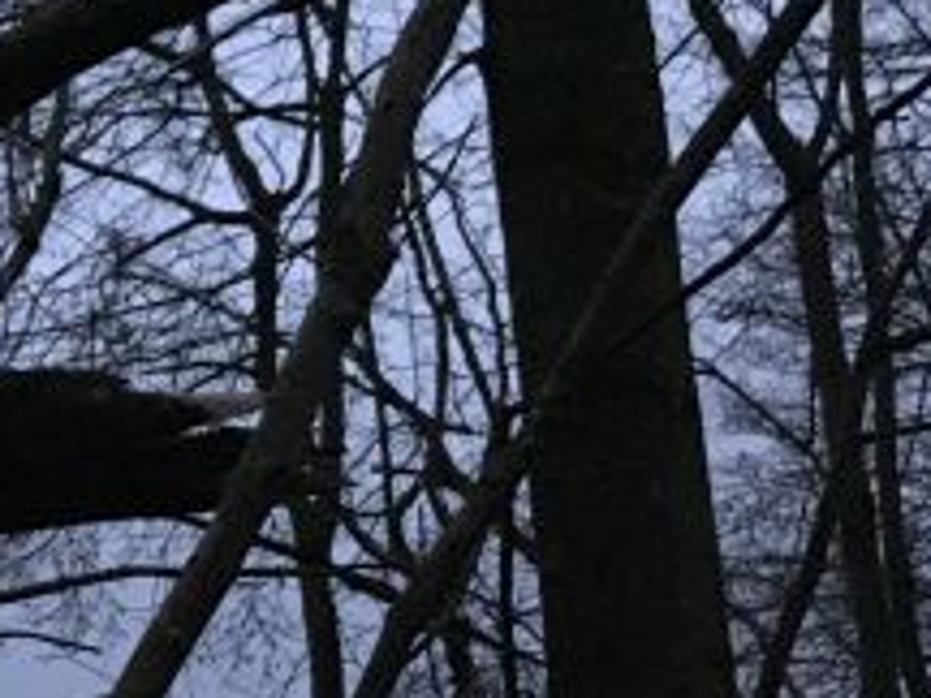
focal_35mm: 83
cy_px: 599
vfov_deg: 17.6
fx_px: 2232
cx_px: -250
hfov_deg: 21.5
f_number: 1.8
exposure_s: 1/4
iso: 250
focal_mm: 3.99
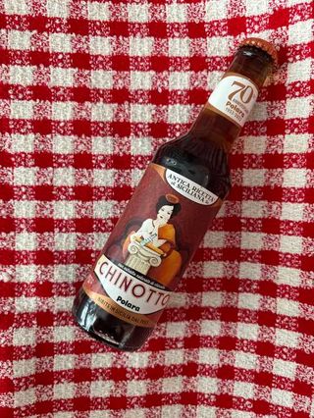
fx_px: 314
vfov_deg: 67.3
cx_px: 157
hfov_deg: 53.1
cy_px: 209
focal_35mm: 26
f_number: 1.6
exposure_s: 1/120
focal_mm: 5.96
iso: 125
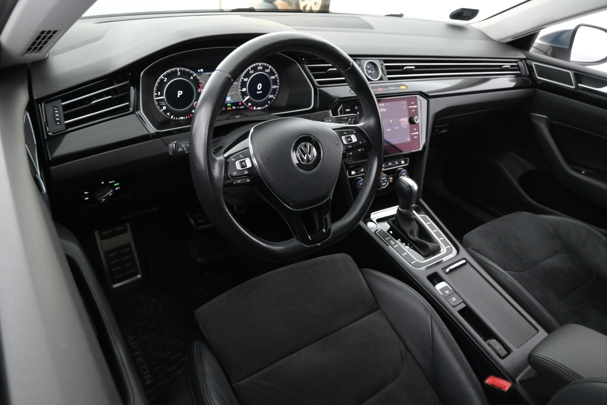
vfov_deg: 53.1
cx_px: 304
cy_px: 202
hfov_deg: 73.7
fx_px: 405
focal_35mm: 24
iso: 2500
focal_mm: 16
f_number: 3.5
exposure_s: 1/40
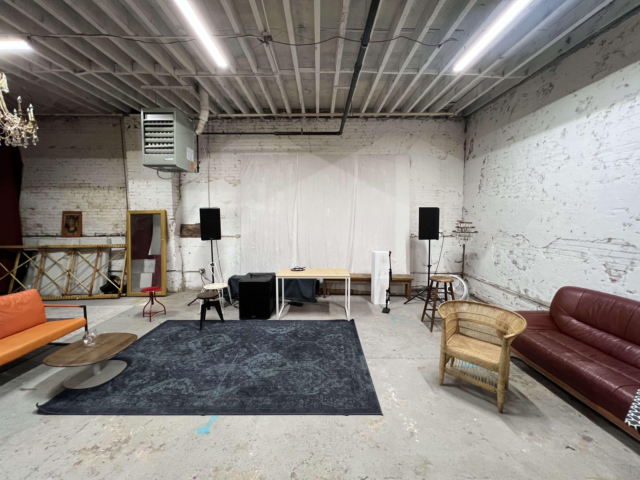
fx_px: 240
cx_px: 320
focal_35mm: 13
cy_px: 240
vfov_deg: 89.9
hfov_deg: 106.2
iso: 200
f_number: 1.8
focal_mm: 1.57
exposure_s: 1/60
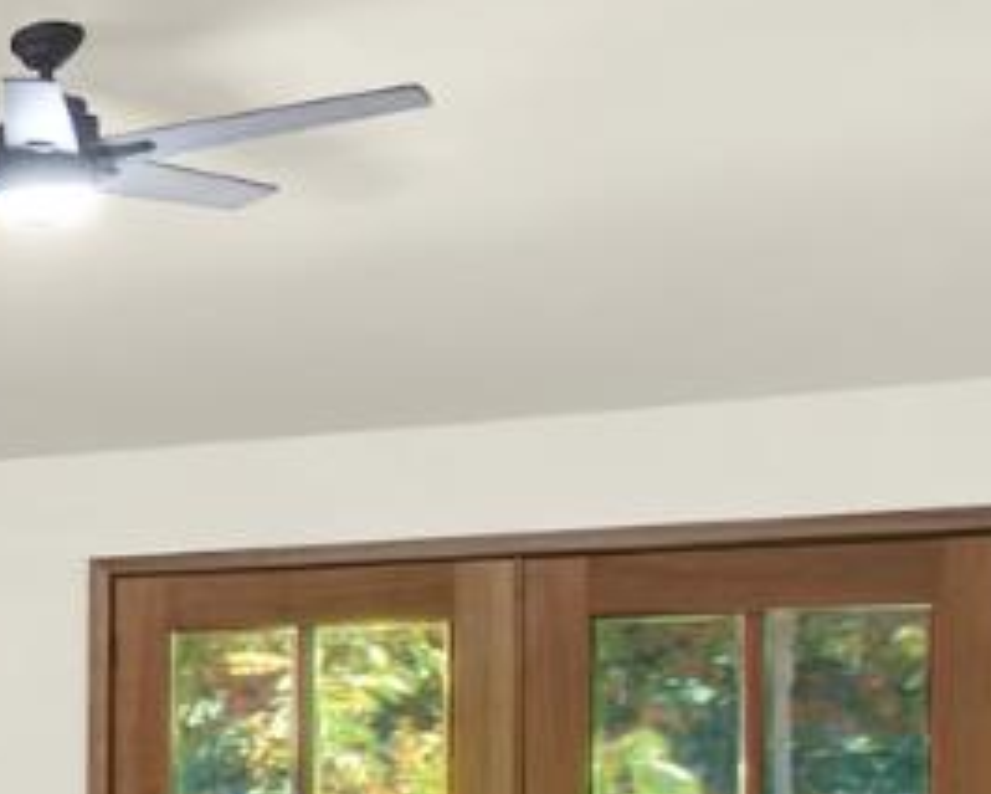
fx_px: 2171
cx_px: -1490
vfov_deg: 20.0
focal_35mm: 74
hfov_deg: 14.3
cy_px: 813
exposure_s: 1/3.33
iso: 100
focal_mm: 14
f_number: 14
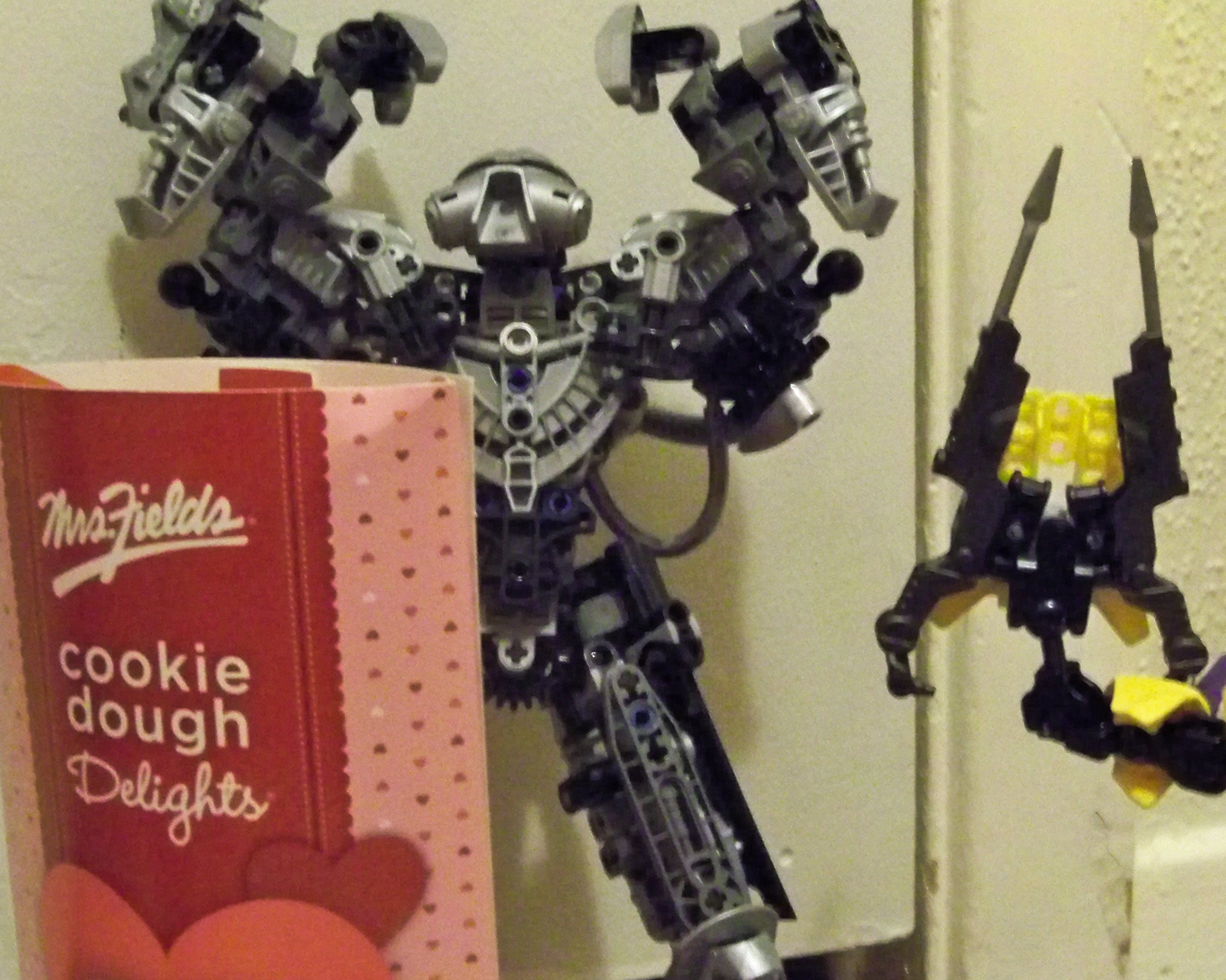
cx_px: 835
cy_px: 538
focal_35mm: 60
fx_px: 2177
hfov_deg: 31.2
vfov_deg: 25.4
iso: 1600
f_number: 3.5
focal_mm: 6.2
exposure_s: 1/8
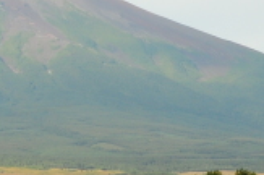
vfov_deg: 5.8
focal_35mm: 235
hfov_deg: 8.7
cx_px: -53
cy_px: 210
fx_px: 1720
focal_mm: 32
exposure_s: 1/15
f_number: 16
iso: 200
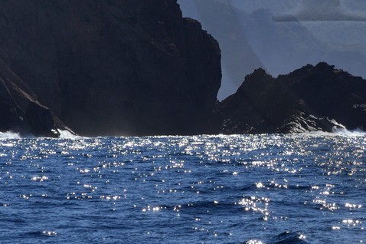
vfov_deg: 2.1
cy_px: -104
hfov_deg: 3.1
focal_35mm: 669
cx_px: 489
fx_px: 6797
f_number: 18
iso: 400
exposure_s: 1/640
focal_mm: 200
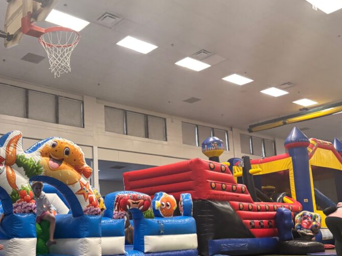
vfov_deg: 35.7
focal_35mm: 40
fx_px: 395
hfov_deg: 46.0
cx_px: 110
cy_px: 166
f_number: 1.6
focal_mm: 5.96
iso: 250
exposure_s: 1/60
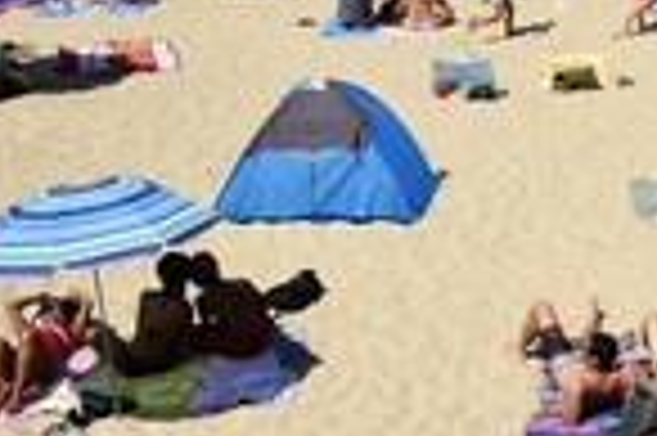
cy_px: -72
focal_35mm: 98
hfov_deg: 19.8
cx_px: 752
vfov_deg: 13.6
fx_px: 1786
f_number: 14
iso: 200
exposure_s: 1/320
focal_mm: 34
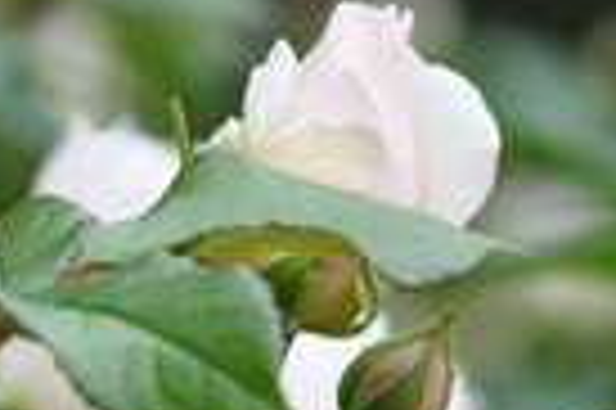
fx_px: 7417
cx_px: 396
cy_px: 626
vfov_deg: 3.1
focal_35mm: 434
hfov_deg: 4.8
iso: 200
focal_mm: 90
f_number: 6.3
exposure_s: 1/640
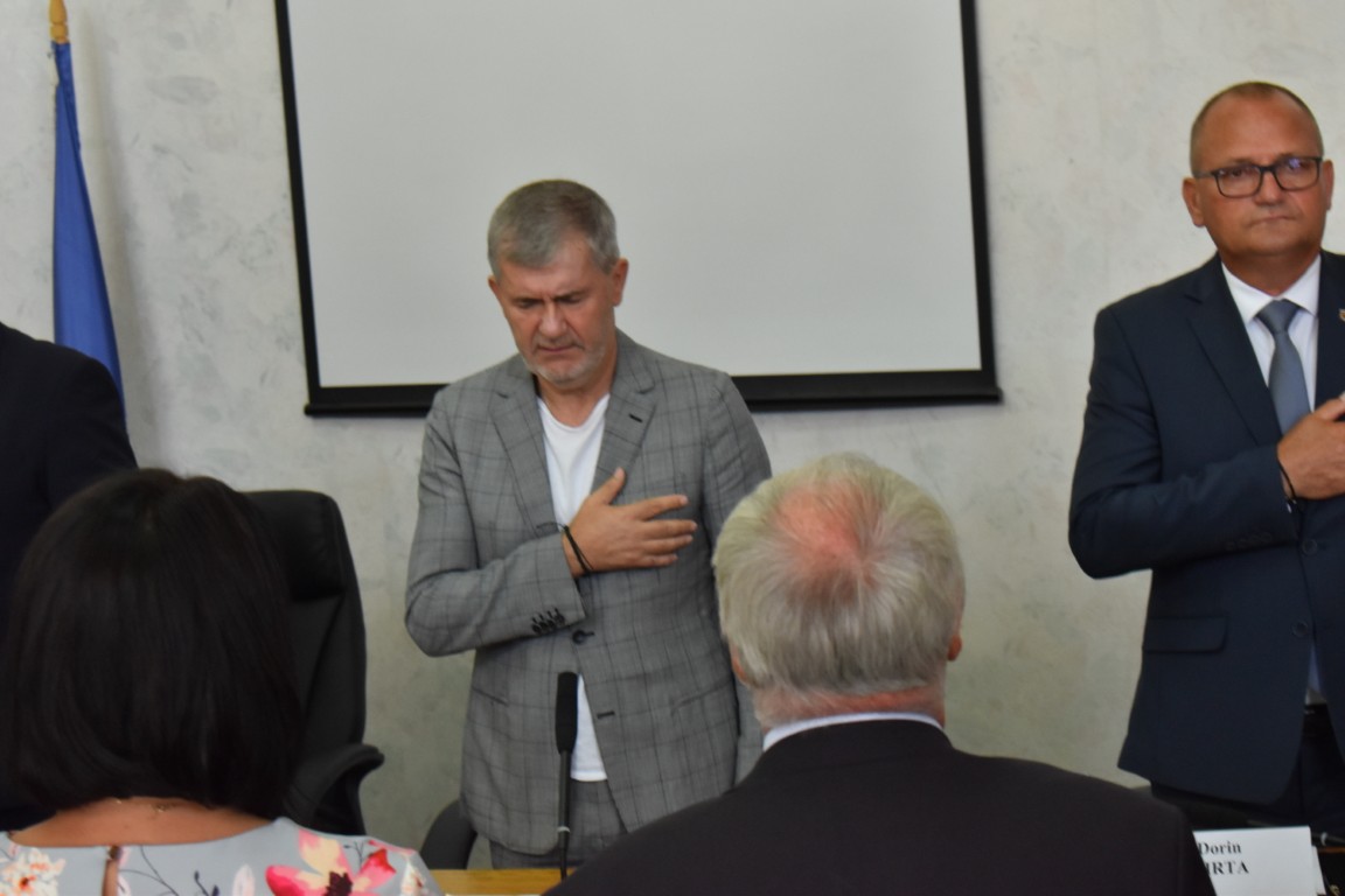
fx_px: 3082
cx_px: 672
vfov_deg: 16.6
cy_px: 448
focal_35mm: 82
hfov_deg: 24.6
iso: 1400
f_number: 5.6
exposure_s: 1/60
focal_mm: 55
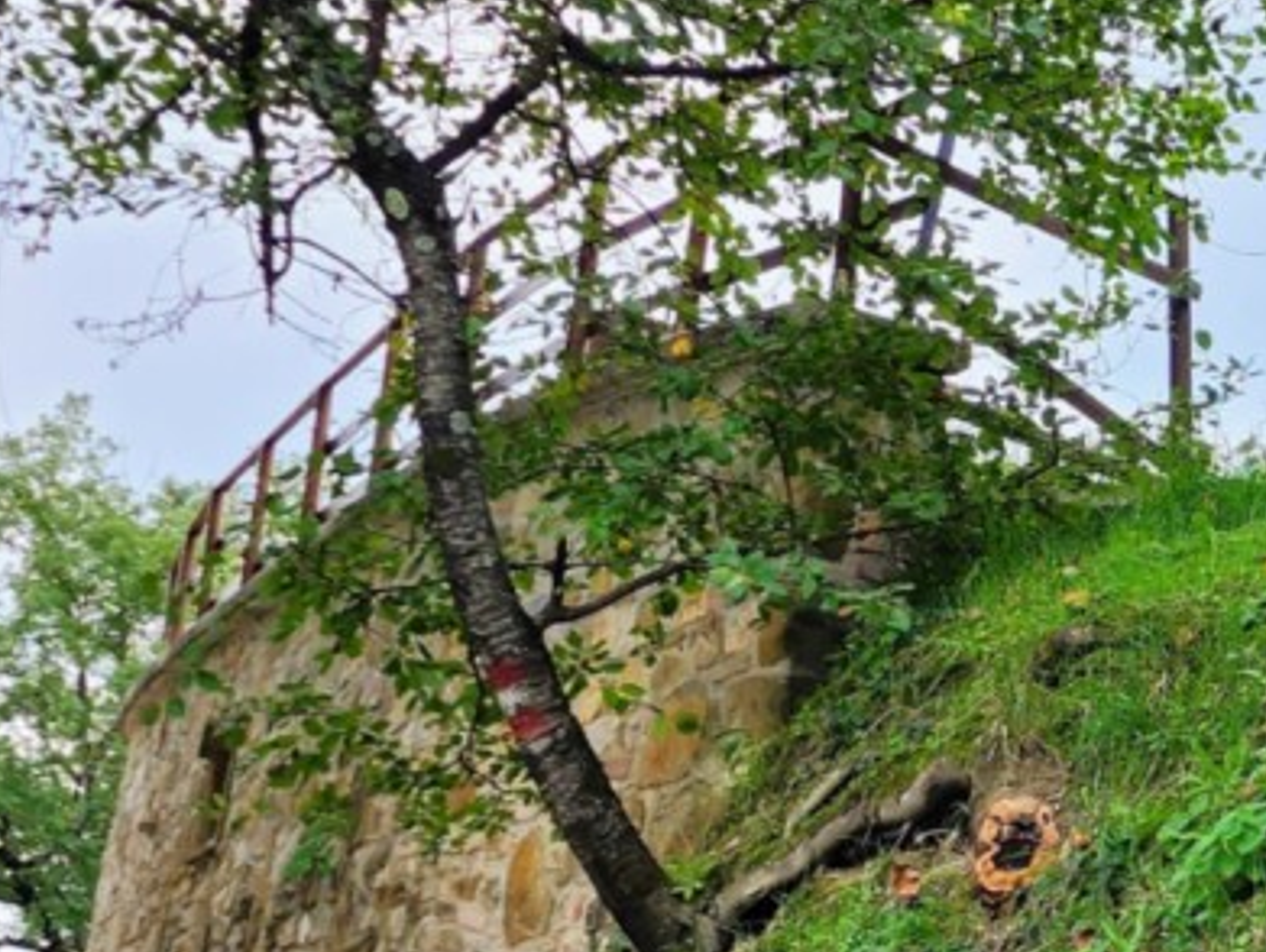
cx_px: 1512
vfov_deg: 15.7
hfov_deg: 19.6
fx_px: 3441
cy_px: 580
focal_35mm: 94
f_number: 1.8
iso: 16
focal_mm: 6.4
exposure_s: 1/180
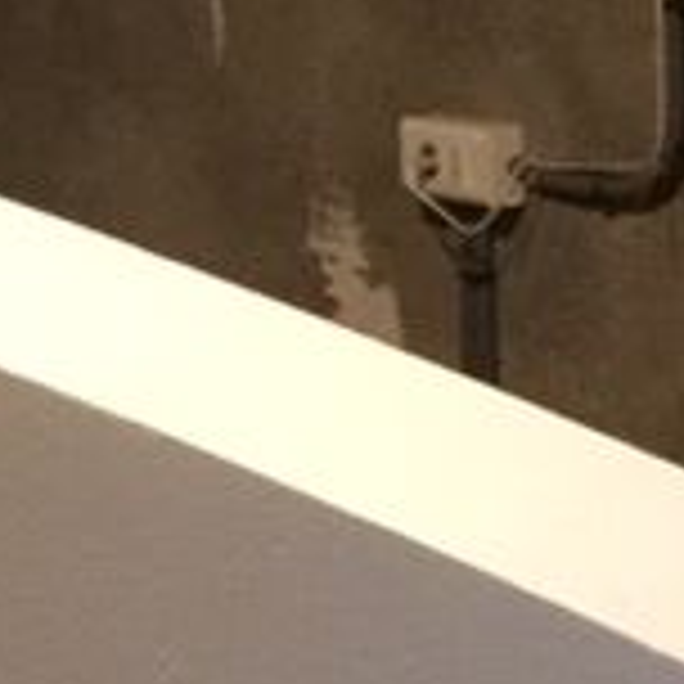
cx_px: 711
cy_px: 963
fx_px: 4024
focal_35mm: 180
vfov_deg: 9.5
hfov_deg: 9.6
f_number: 2.4
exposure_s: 1/15
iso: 200
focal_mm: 3.3
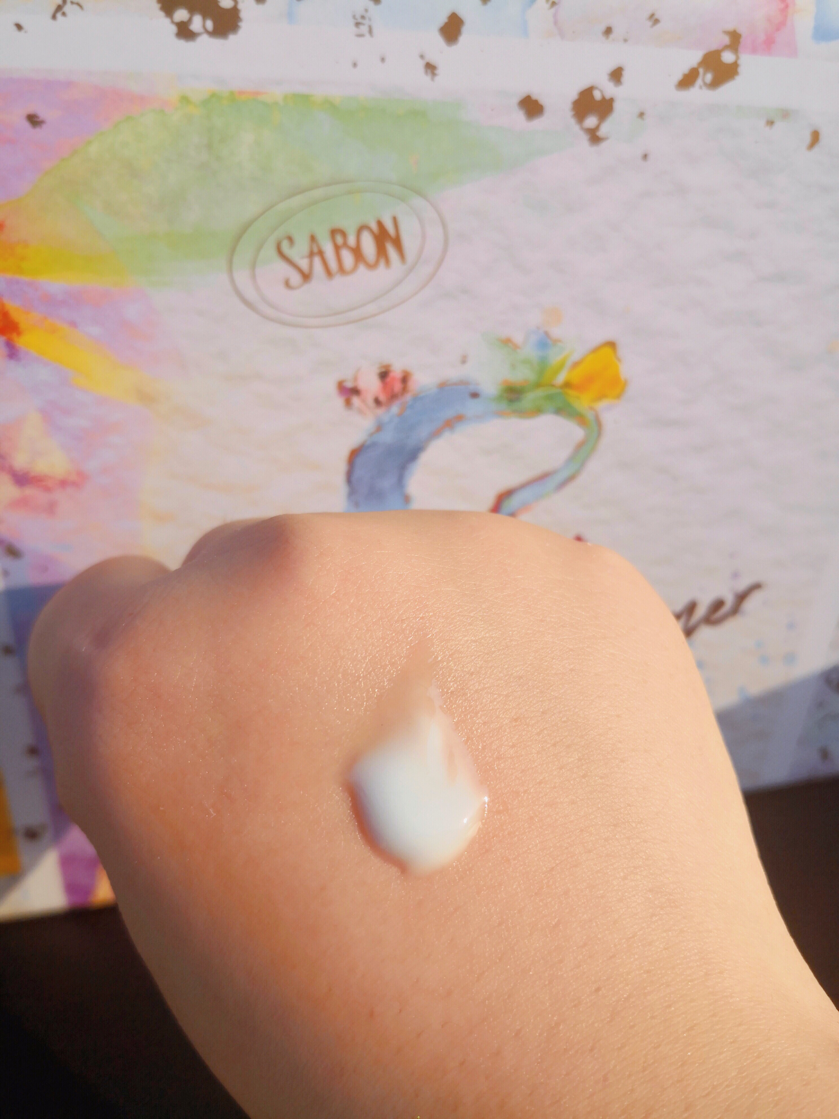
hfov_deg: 51.4
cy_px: 560
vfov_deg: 65.3
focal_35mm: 27
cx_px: 420
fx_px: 873
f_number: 1.6
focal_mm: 3.95
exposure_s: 1/1508
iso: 50
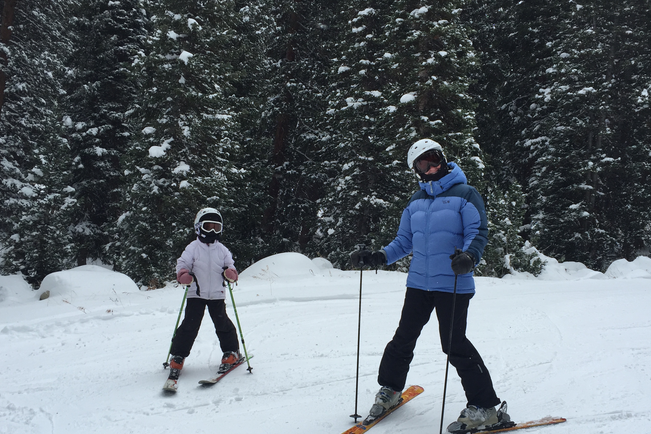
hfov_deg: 49.5
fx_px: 705
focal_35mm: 39
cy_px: 249
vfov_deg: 34.2
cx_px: 347
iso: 32
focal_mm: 4.15
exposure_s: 1/1014
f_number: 2.2
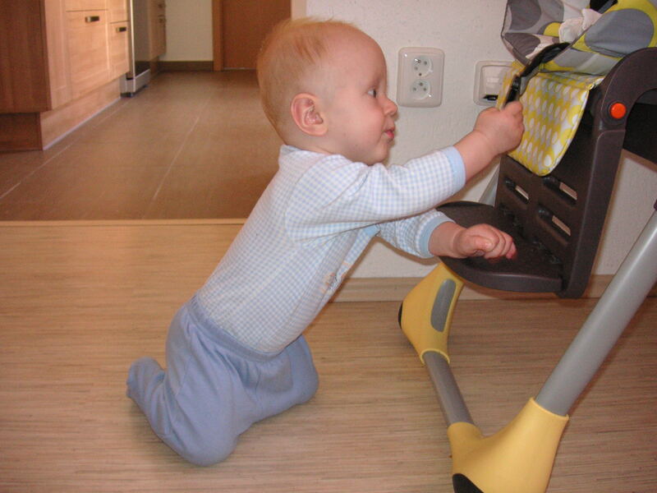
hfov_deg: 50.1
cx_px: 328
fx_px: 702
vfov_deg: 38.7
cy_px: 246
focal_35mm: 37
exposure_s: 1/45
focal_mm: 6.1
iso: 160
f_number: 2.8
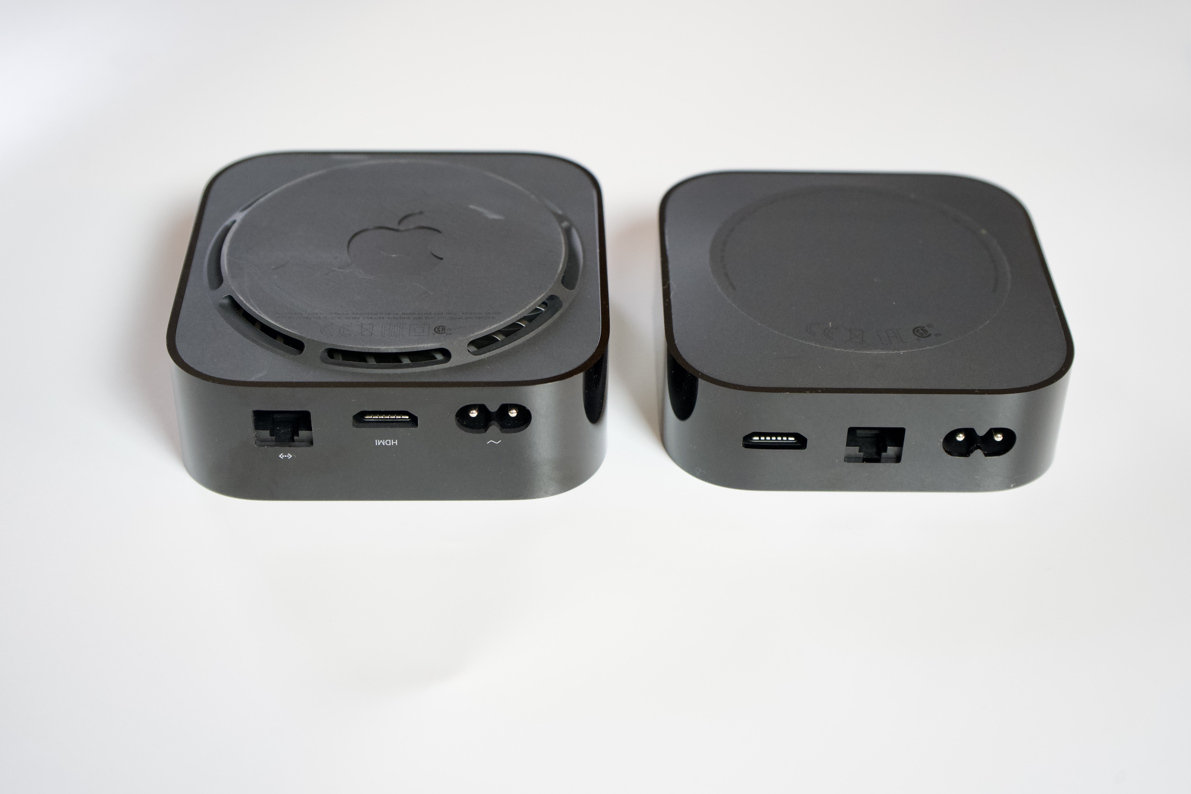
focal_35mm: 55
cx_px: 596
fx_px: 1819
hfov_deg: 36.2
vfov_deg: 24.6
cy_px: 397
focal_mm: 55
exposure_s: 1/60
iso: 3200
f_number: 5.6
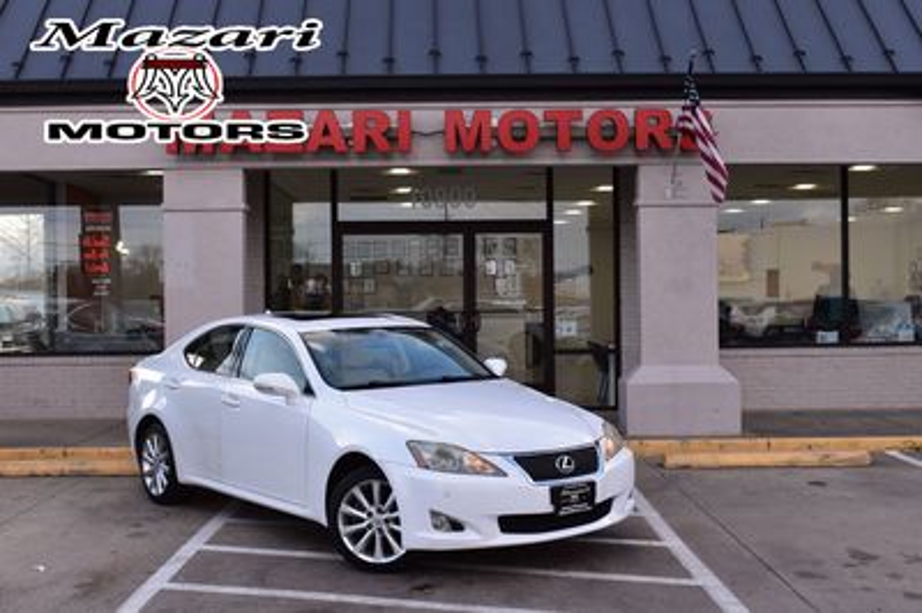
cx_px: 461
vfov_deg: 29.8
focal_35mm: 45
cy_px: 306
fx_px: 1152
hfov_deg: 43.6
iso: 400
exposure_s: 1/160
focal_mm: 30
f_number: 9
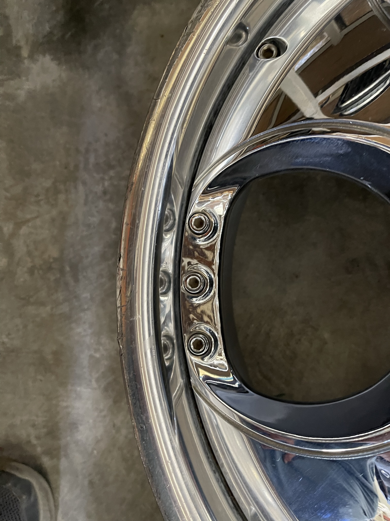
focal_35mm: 26
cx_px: 195
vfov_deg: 67.3
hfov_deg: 53.1
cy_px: 260
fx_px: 391
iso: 640
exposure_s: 1/40
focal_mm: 5.1
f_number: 1.6
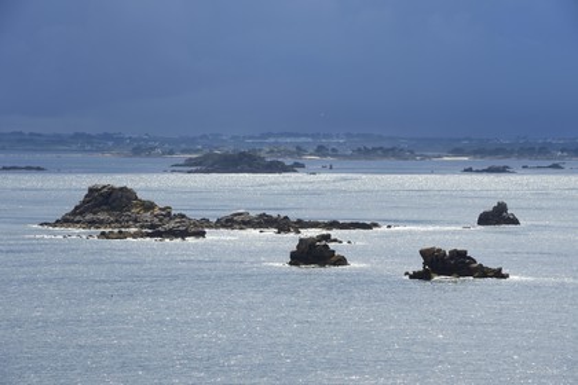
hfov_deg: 10.3
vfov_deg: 6.9
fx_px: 3211
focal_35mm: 200
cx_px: 289
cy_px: 192
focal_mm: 200
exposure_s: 1/200
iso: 200
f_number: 16
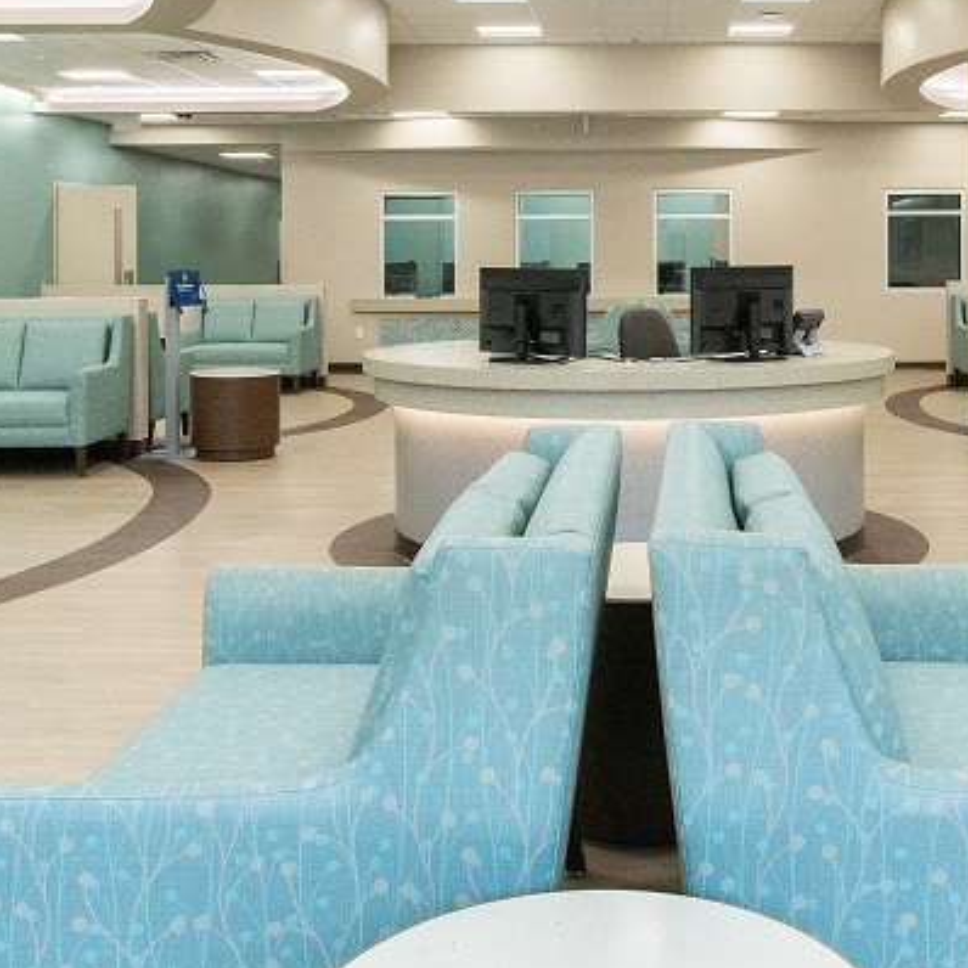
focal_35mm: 41
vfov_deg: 40.1
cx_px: 627
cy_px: 280
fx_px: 1297
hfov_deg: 40.5
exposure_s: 1/640
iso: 640
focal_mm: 16
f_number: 5.6
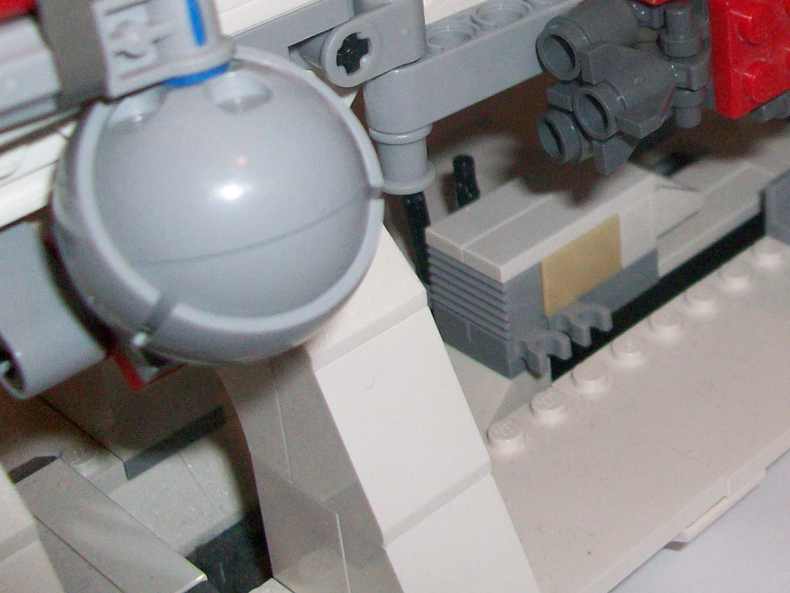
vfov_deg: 20.4
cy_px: 5
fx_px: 1598
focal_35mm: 70
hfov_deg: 26.7
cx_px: 728
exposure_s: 1/60
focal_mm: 5.7
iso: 160
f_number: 2.8
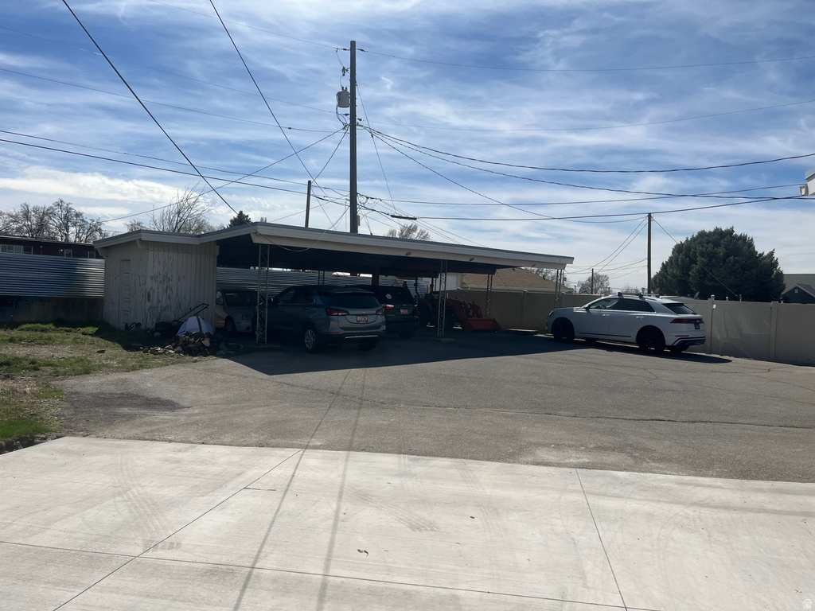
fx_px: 612
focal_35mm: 26
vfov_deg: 53.1
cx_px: 408
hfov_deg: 67.3
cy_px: 306
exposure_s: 1/9901
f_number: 1.6
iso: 50
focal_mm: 5.1
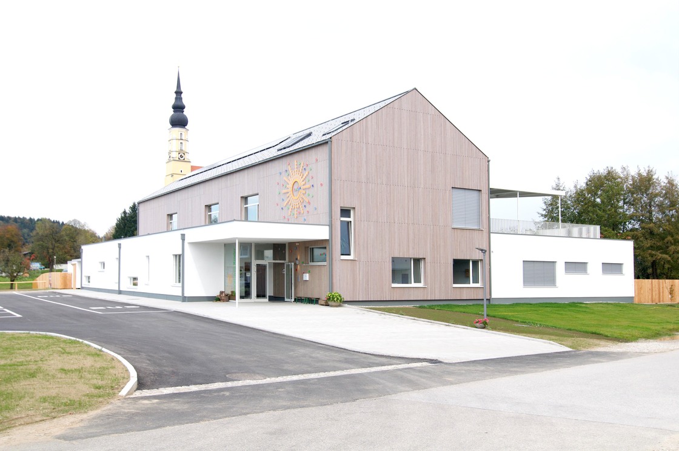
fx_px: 678
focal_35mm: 36
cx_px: 340
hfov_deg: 53.2
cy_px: 226
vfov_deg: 36.8
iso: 200
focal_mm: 24
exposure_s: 1/320
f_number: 9
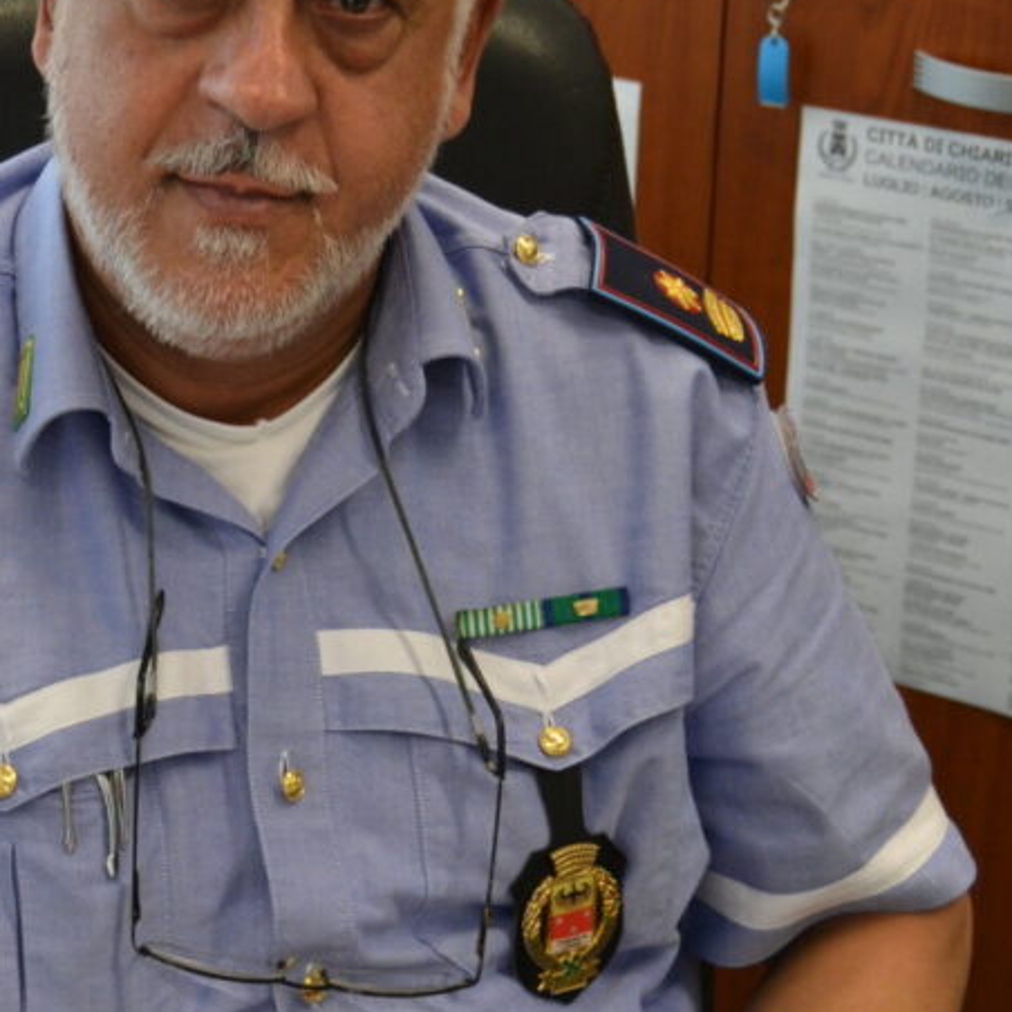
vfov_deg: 17.2
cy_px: 486
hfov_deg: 17.2
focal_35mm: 101
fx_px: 3341
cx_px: 364
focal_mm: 28
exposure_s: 1/60
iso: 560
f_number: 4
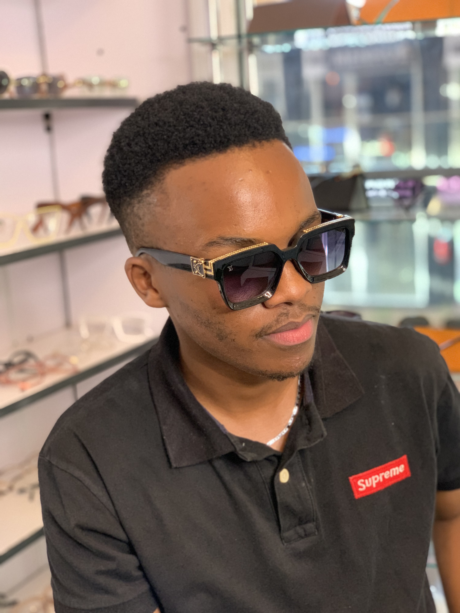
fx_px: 921
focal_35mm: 52
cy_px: 306
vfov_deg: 36.8
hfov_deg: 28.0
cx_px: 230
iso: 400
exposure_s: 1/59
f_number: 2.4
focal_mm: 6
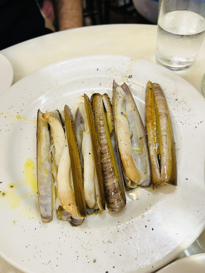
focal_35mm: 26
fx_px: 205
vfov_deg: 67.3
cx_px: 102
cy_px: 136
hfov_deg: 53.1
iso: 64
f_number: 1.5
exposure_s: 1/50
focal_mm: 5.7
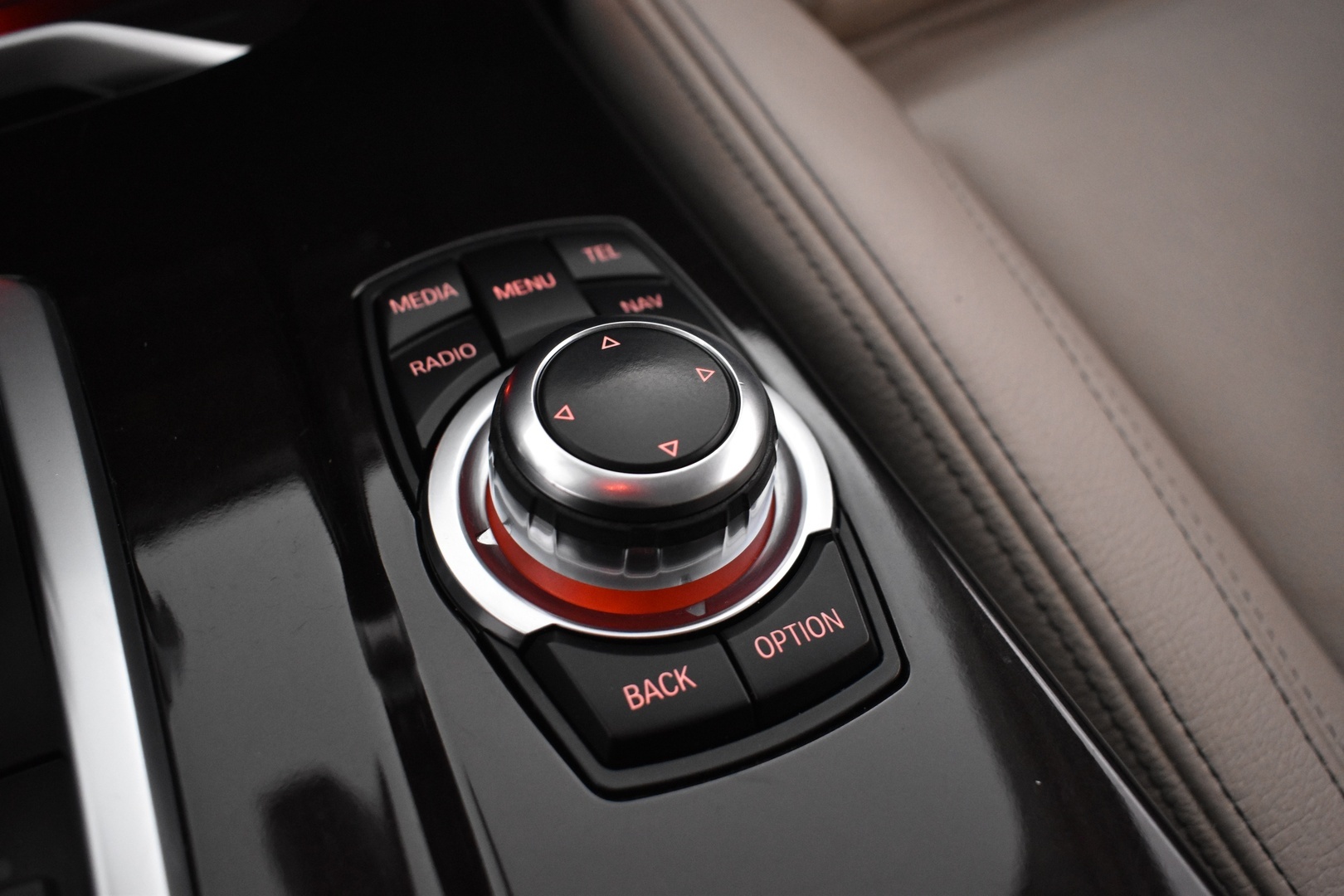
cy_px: 448
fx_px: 1288
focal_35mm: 34
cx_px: 672
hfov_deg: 55.1
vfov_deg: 38.4
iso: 2500
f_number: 3.8
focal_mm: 23
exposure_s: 1/40
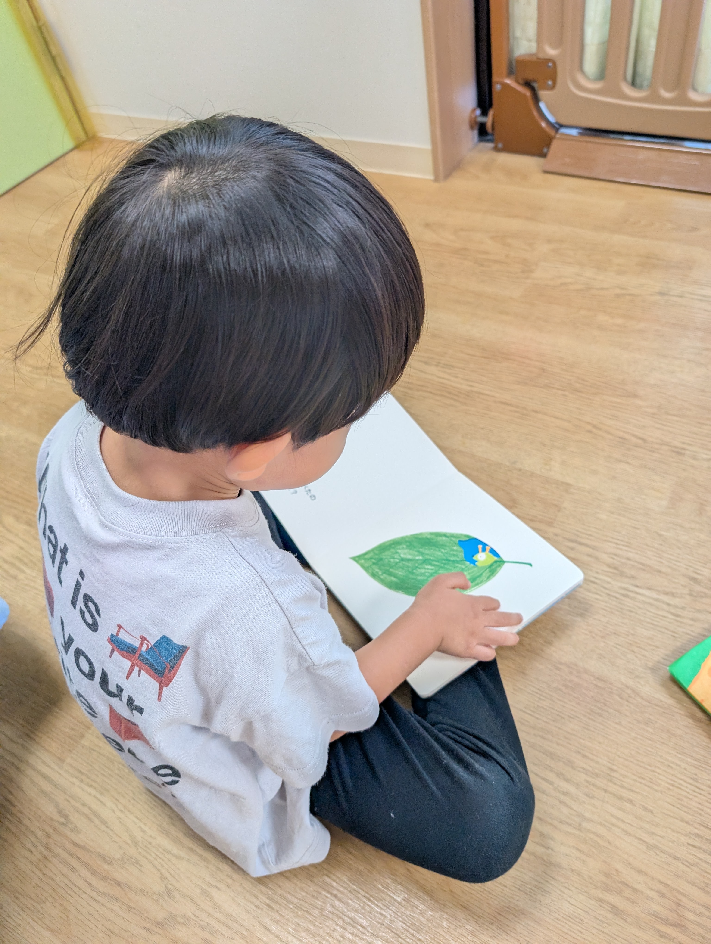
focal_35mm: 24
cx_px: 356
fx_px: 656
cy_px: 472
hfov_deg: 56.9
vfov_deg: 71.5
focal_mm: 6.9
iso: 361
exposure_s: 1/193
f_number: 1.68
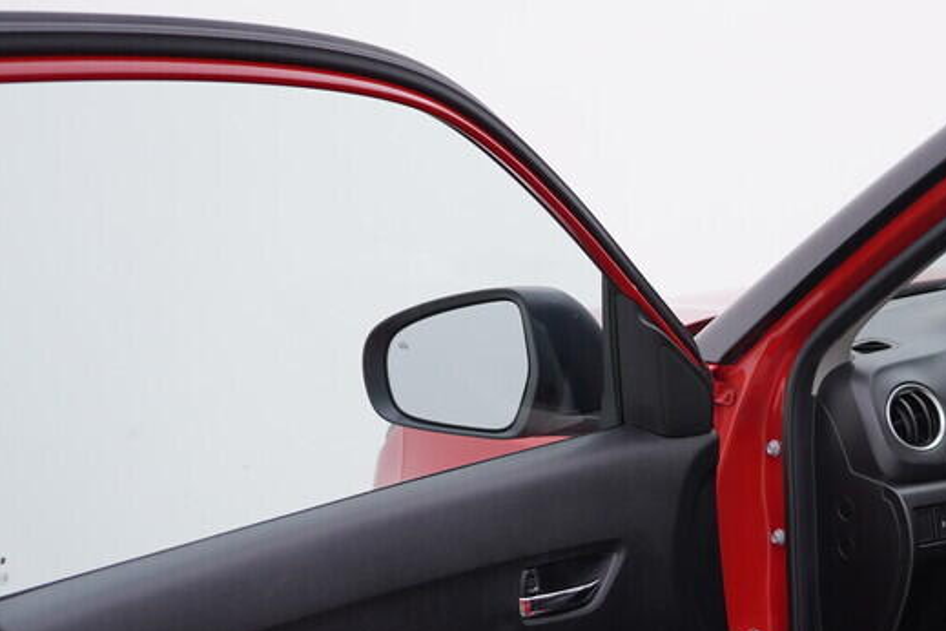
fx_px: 1866
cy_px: 519
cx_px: 811
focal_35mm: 71
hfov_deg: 27.6
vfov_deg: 19.0
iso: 125
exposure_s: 1/60
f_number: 3.5
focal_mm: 24
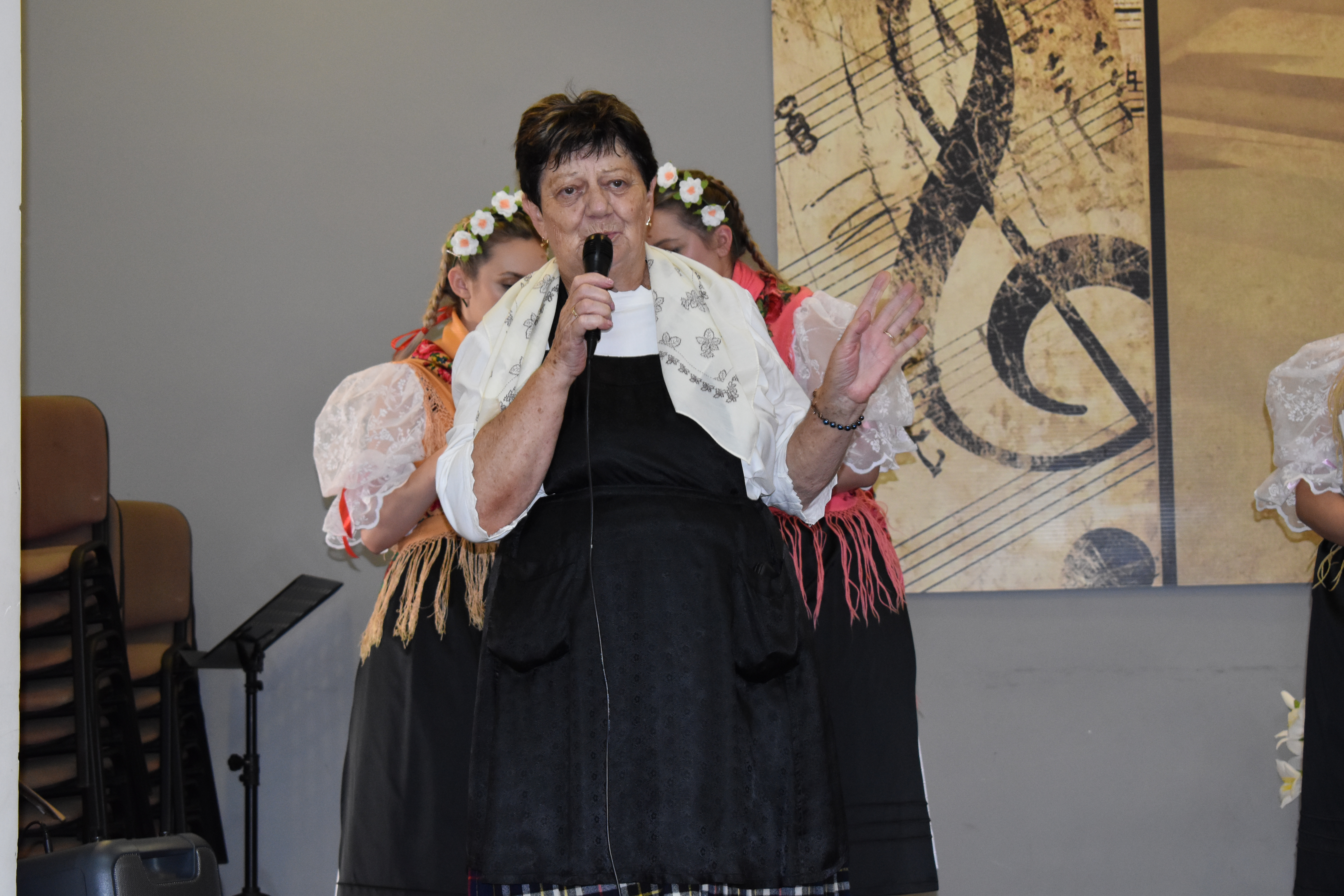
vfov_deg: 16.6
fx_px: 3080
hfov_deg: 24.6
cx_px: 672
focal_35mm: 82
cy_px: 448
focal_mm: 55
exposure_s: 1/80
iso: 1600
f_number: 5.6
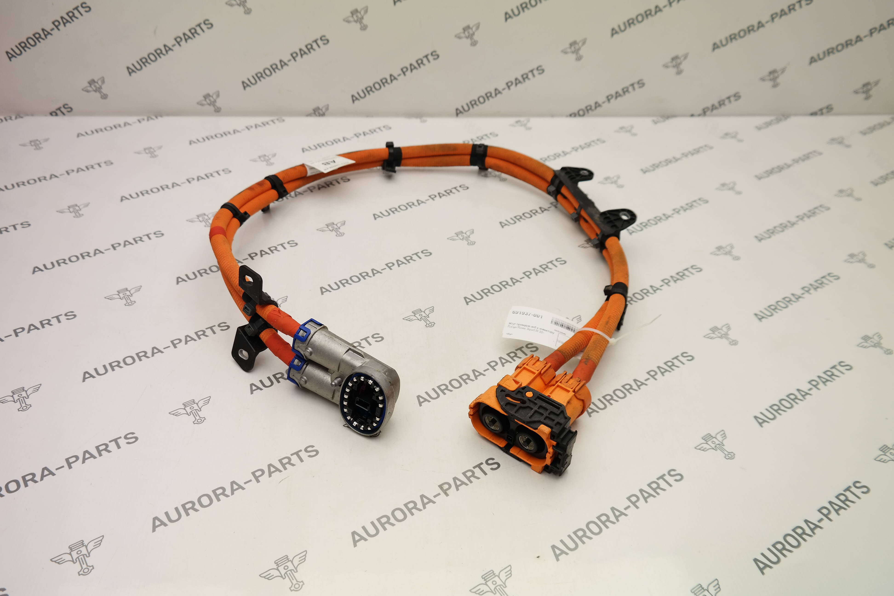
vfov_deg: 43.6
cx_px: 447
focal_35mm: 30
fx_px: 745
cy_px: 298
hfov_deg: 61.9
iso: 100
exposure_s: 1/100
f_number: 4
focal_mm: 20
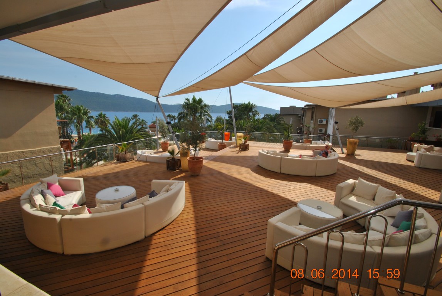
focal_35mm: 15
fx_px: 184
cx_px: 221
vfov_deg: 77.5
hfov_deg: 100.3
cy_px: 148
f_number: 13
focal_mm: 10
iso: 100
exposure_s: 1/200
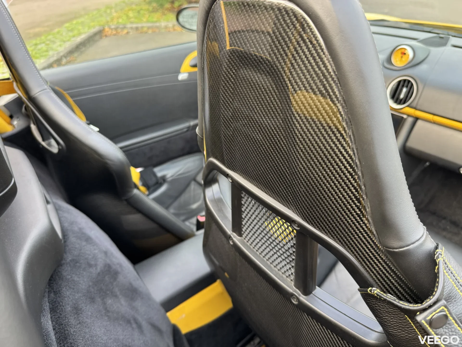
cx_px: 231
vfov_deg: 56.8
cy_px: 174
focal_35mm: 24
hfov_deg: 71.6
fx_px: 320
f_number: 1.78
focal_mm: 6.76
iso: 160
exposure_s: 1/121
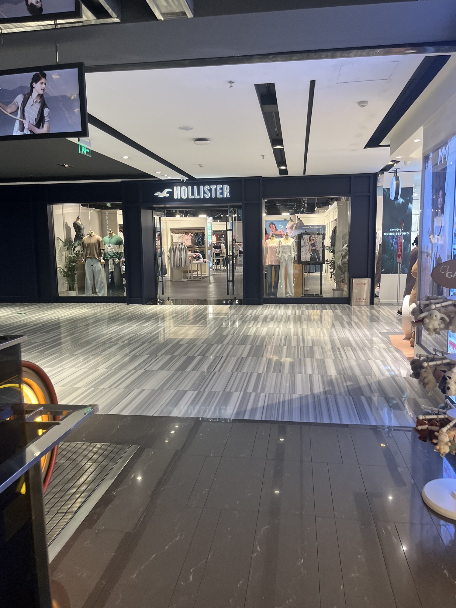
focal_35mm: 26
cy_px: 304
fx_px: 457
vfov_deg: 67.3
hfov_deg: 53.1
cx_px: 228
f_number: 1.6
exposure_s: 1/100
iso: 125
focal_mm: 5.1
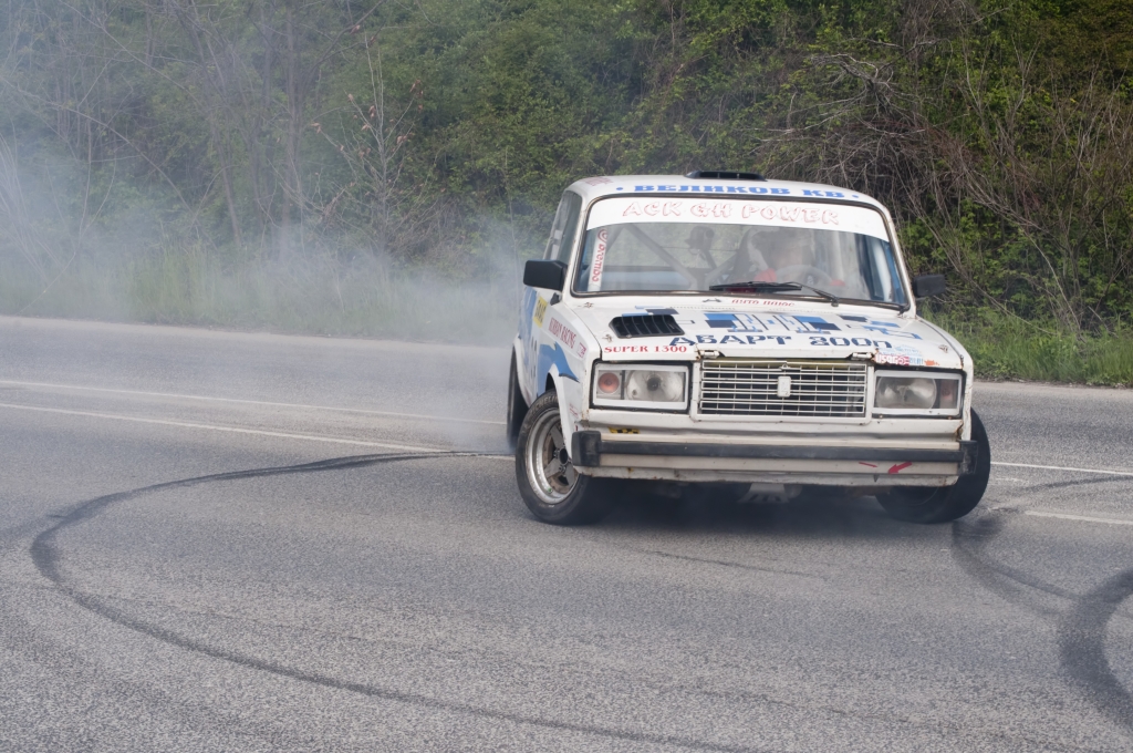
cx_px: 566
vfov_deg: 16.5
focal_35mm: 82
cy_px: 376
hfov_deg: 24.6
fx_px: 2593
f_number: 20
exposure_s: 1/200
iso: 400
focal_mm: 55
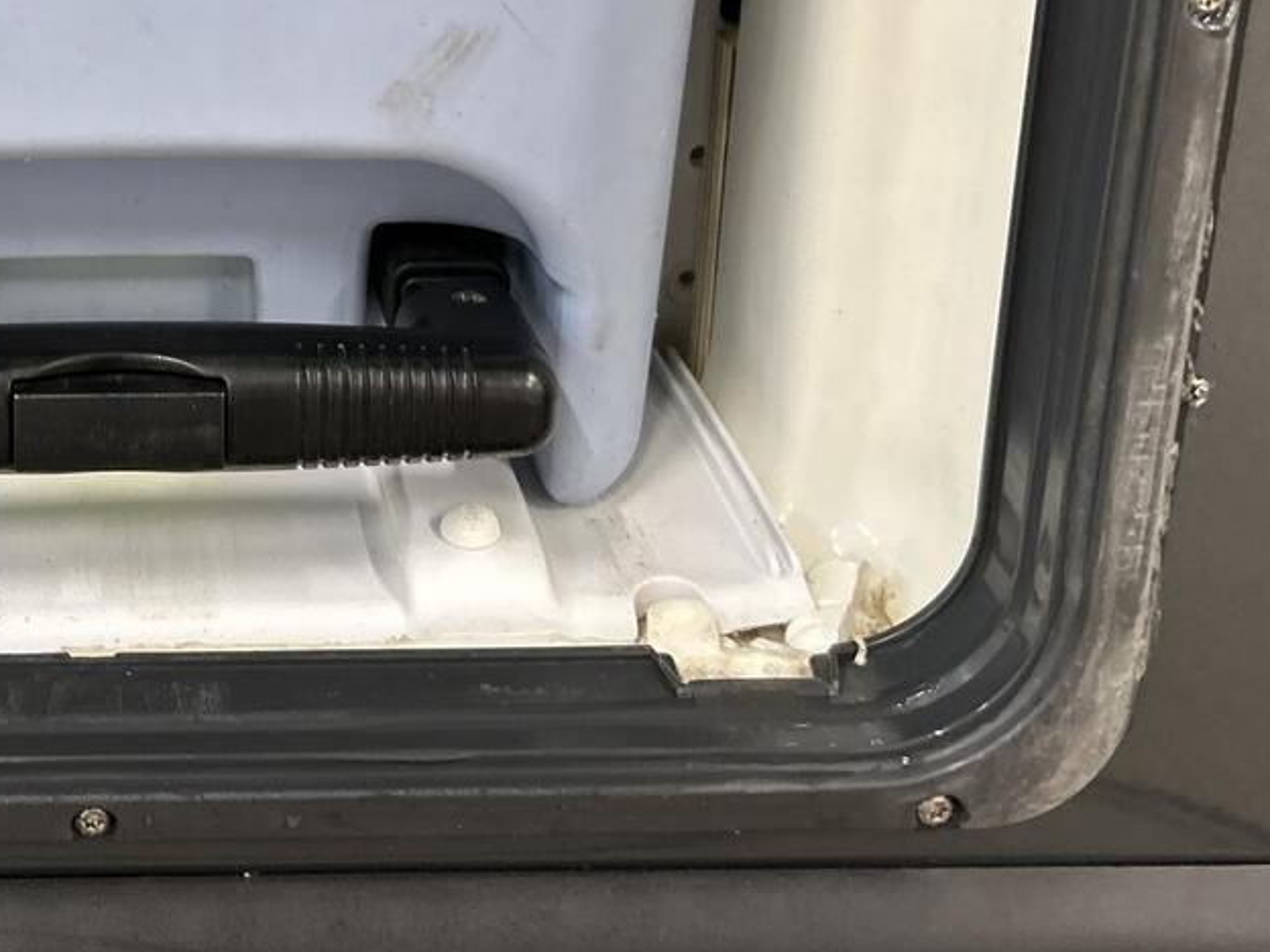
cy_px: -108
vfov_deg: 22.9
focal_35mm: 60
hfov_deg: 30.8
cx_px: 138
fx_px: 2201
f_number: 1.5
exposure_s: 1/50
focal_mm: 5.7
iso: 250
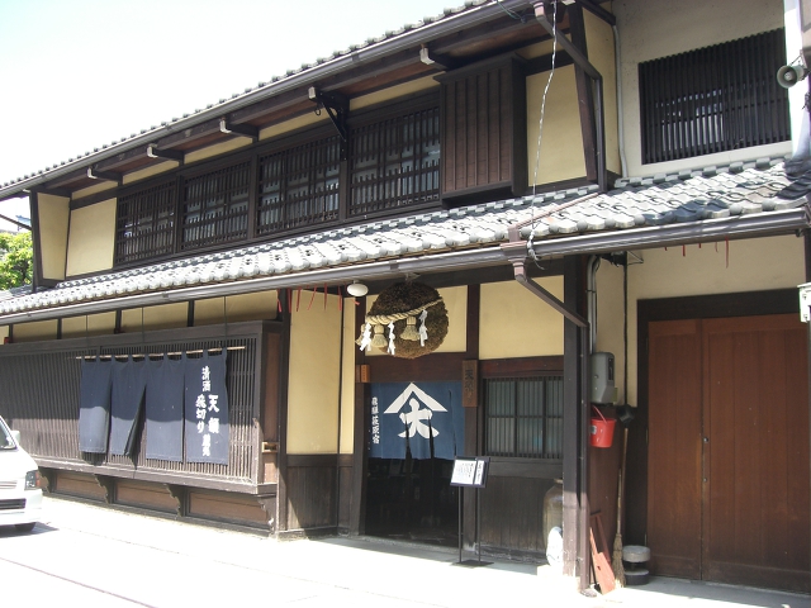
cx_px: 406
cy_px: 304
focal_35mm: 38
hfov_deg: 49.0
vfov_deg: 37.7
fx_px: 890
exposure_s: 1/200
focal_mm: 6.2
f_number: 2.7
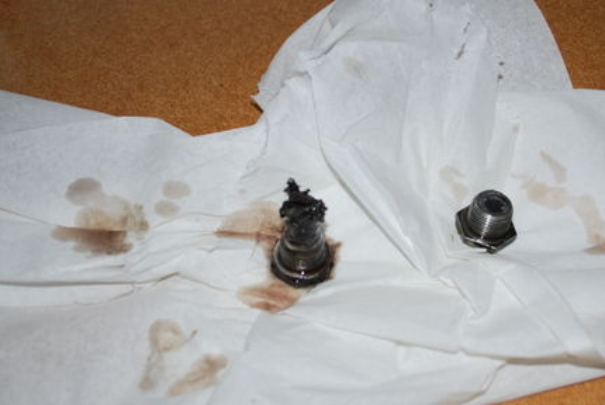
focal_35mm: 58
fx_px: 976
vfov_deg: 23.3
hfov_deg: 34.2
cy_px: 132
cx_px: 381
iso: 100
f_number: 4.2
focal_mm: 26
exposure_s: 1/125
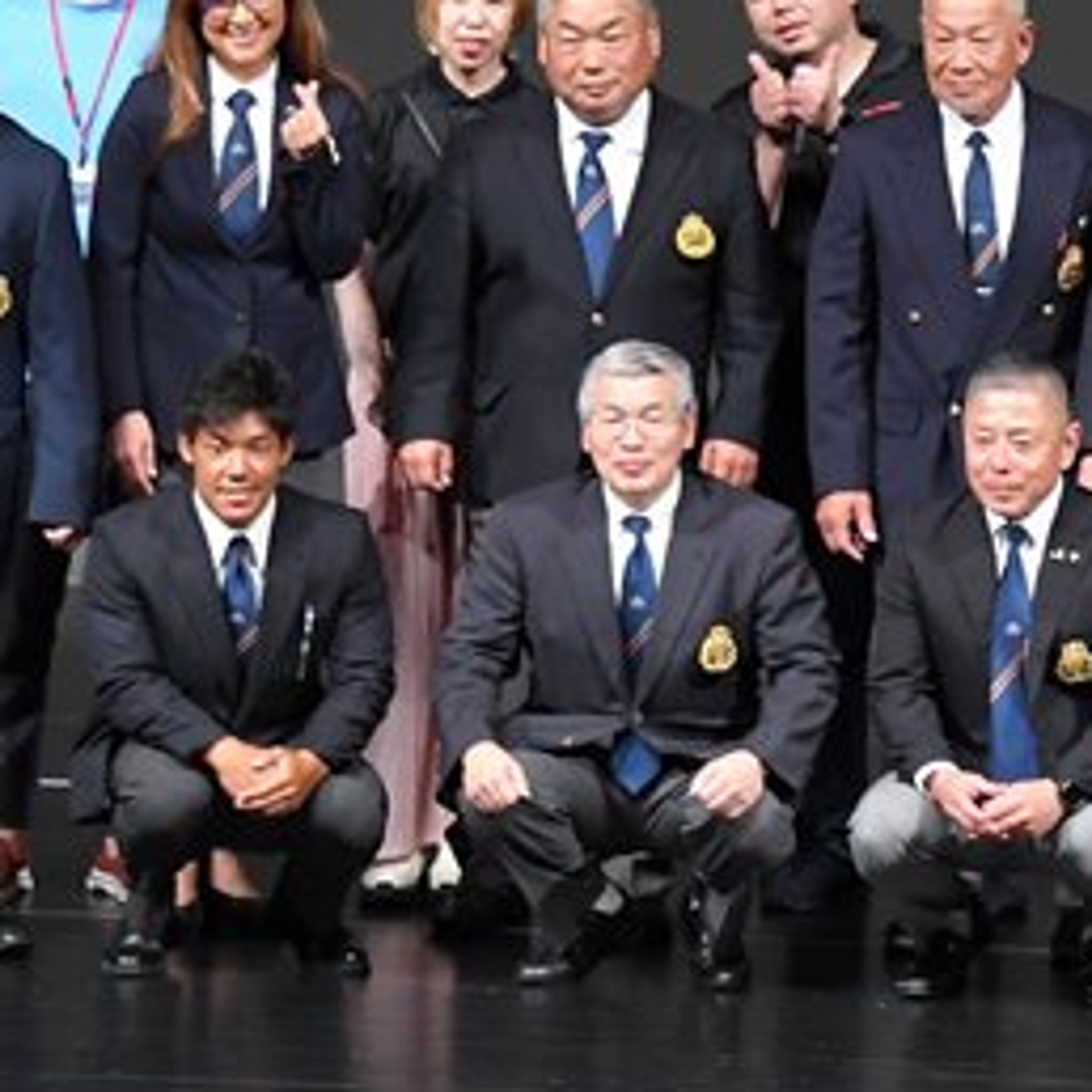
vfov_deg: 4.4
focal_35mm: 401
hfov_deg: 4.4
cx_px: 861
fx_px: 14312
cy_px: 406
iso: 4000
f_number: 5.6
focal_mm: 105
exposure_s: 1/400
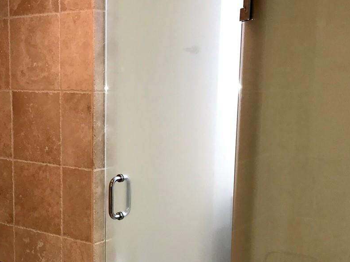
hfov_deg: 33.4
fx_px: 576
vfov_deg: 25.4
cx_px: 109
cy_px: 192
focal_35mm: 57
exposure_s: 1/30
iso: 25
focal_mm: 3.99
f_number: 1.8
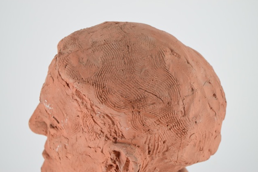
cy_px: 86
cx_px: 129
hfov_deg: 24.3
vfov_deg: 16.4
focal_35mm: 84
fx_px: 599
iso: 800
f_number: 6.3
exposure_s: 1/125
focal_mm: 55
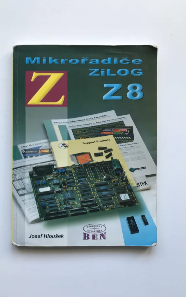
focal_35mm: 30
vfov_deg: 62.9
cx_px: 79
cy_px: 149
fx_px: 243
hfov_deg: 41.7
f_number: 1.8
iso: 32
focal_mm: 3.99
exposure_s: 1/50
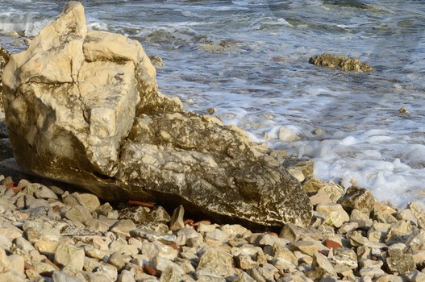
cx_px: 117
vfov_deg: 8.5
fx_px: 1863
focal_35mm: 158
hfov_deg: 13.0
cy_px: -109
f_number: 11
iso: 200
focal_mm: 52
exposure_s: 1/320
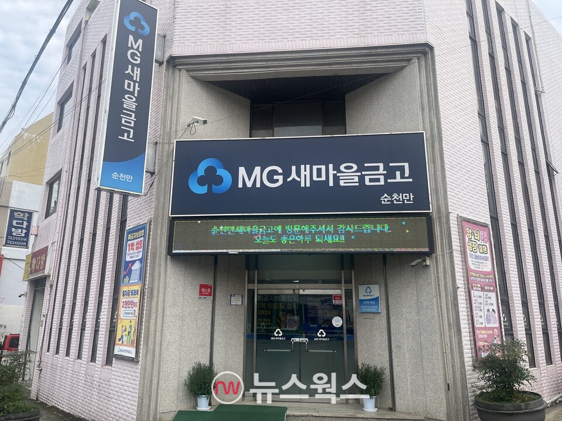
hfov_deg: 67.3
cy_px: 210
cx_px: 281
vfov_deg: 53.1
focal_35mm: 26
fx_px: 422
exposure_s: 1/983
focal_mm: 5.1
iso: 50
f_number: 1.6
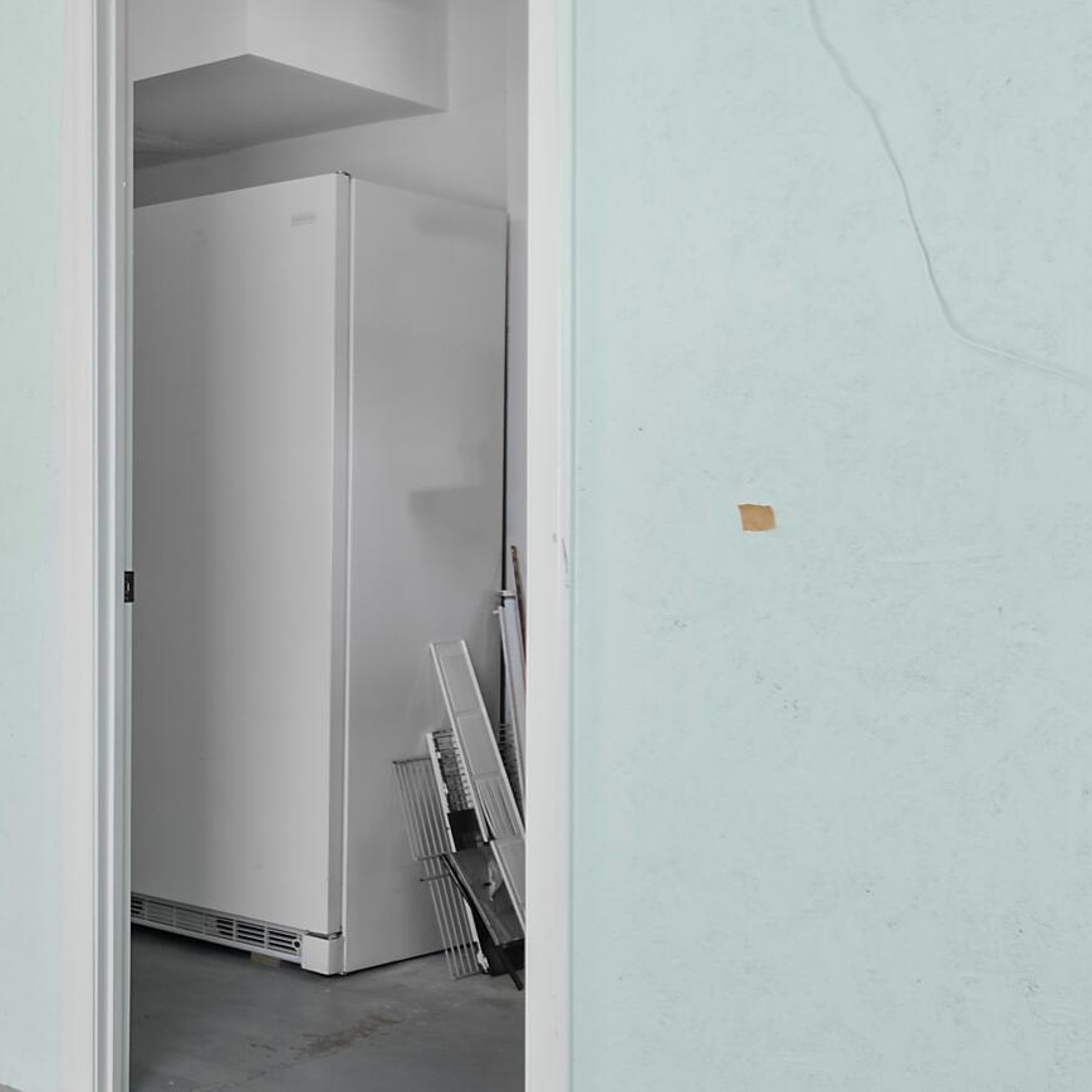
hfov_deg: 27.7
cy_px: 529
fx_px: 1570
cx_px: -499
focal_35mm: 44
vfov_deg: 38.3
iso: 100
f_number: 4.5
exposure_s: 1/10
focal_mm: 10
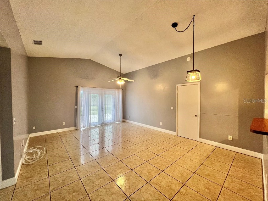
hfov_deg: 106.2
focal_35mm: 13
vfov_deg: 89.9
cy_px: 100
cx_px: 134
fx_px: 101
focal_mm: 1.57
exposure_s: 1/120
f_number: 1.8
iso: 160
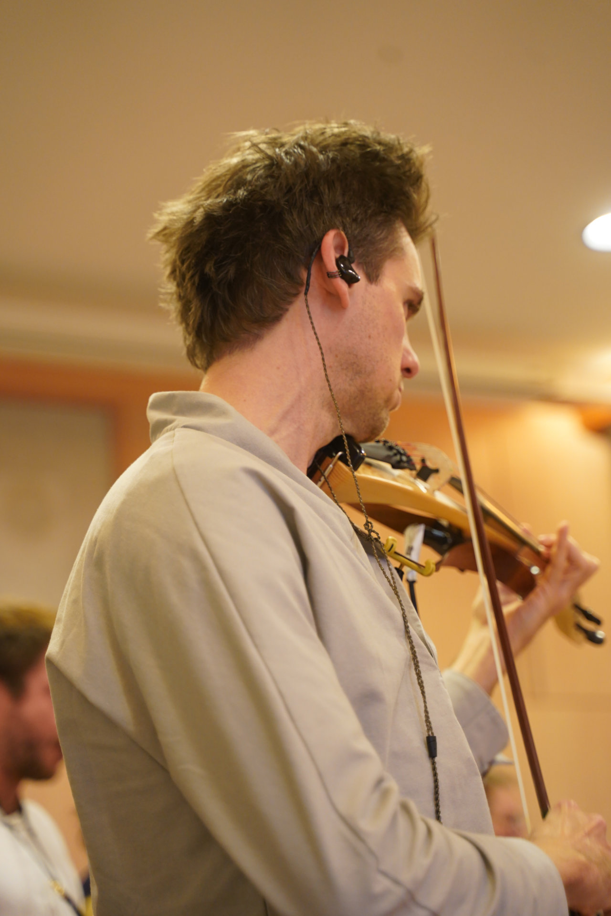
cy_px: 458
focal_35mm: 70
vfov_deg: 28.8
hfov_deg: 19.5
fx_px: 1782
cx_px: 306
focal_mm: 70
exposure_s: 1/160
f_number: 2.8
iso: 2000
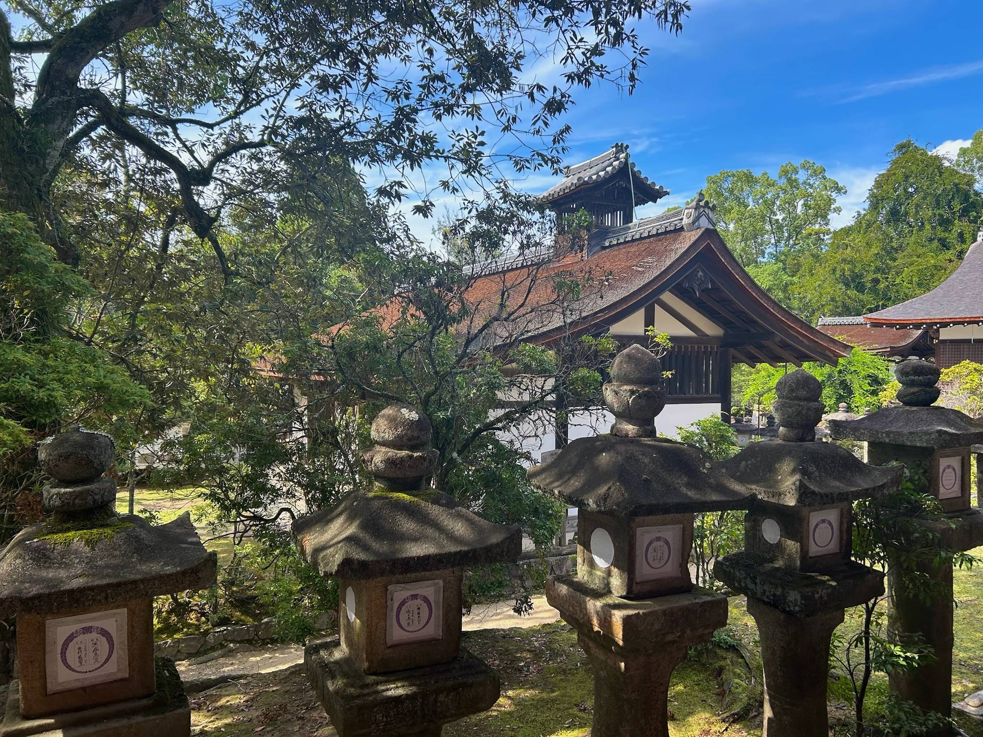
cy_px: 368
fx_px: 738
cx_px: 492
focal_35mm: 26
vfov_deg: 53.1
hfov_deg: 67.3
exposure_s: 1/846
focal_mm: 5.7
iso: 50
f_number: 1.5
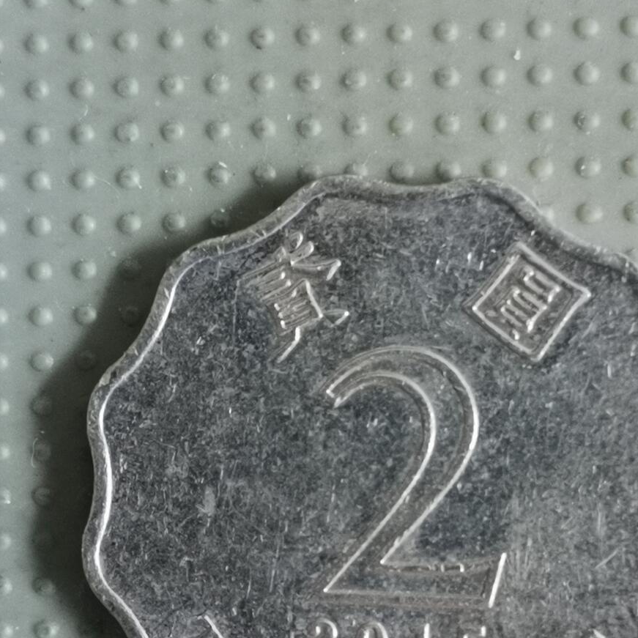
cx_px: 363
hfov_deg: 18.3
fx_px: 1981
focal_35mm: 95
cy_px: 501
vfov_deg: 18.1
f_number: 1.8
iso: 500
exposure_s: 1/25.7
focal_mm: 4.75
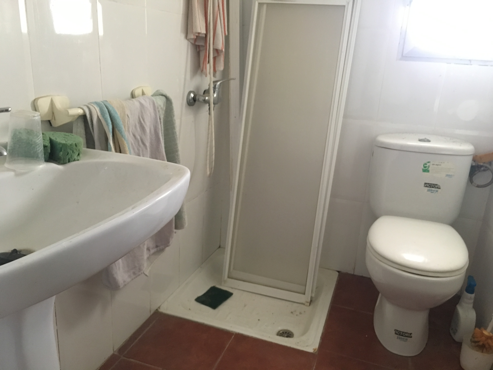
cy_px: 185
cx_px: 246
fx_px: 413
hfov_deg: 61.7
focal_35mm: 29
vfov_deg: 48.2
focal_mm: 4.15
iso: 400
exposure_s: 1/17
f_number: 2.2
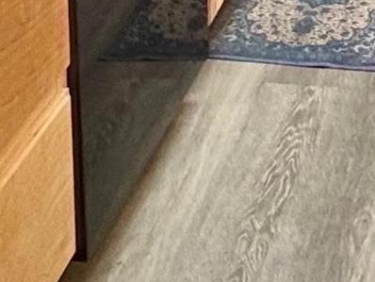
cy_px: -383
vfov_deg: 11.5
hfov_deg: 17.0
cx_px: 505
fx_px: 1171
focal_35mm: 108
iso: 250
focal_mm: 2.22
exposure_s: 1/60
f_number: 2.2
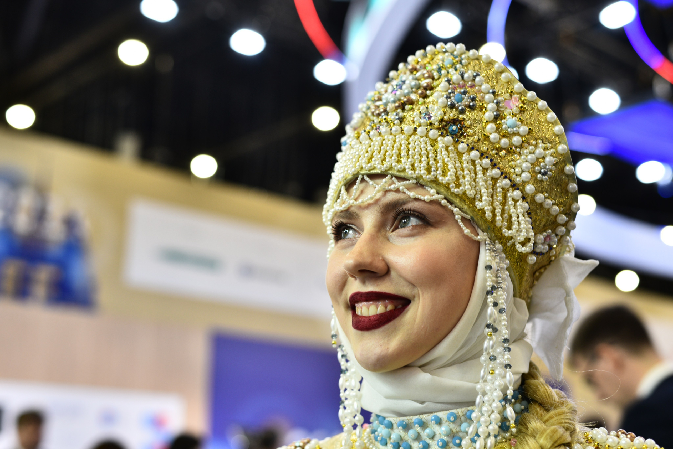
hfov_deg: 39.6
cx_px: 336
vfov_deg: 27.0
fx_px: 935
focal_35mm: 50
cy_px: 224
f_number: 2.8
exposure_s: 1/60
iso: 250
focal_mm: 50
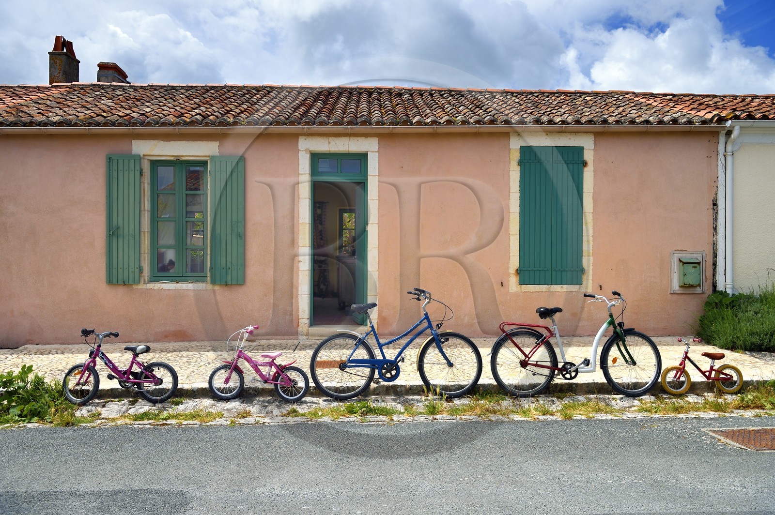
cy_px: 258
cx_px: 388
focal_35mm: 29
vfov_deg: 44.9
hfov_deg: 63.7
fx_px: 624
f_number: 9
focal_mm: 29
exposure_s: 1/800
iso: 200
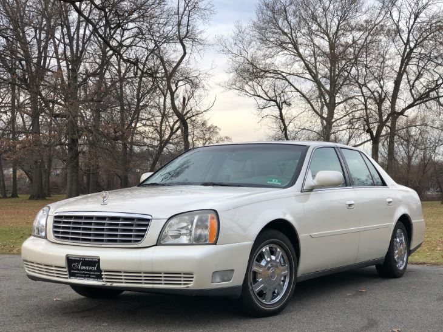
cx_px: 222
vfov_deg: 25.6
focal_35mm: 57
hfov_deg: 33.8
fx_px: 729
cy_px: 166
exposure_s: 1/161
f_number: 2.8
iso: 20
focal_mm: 6.6
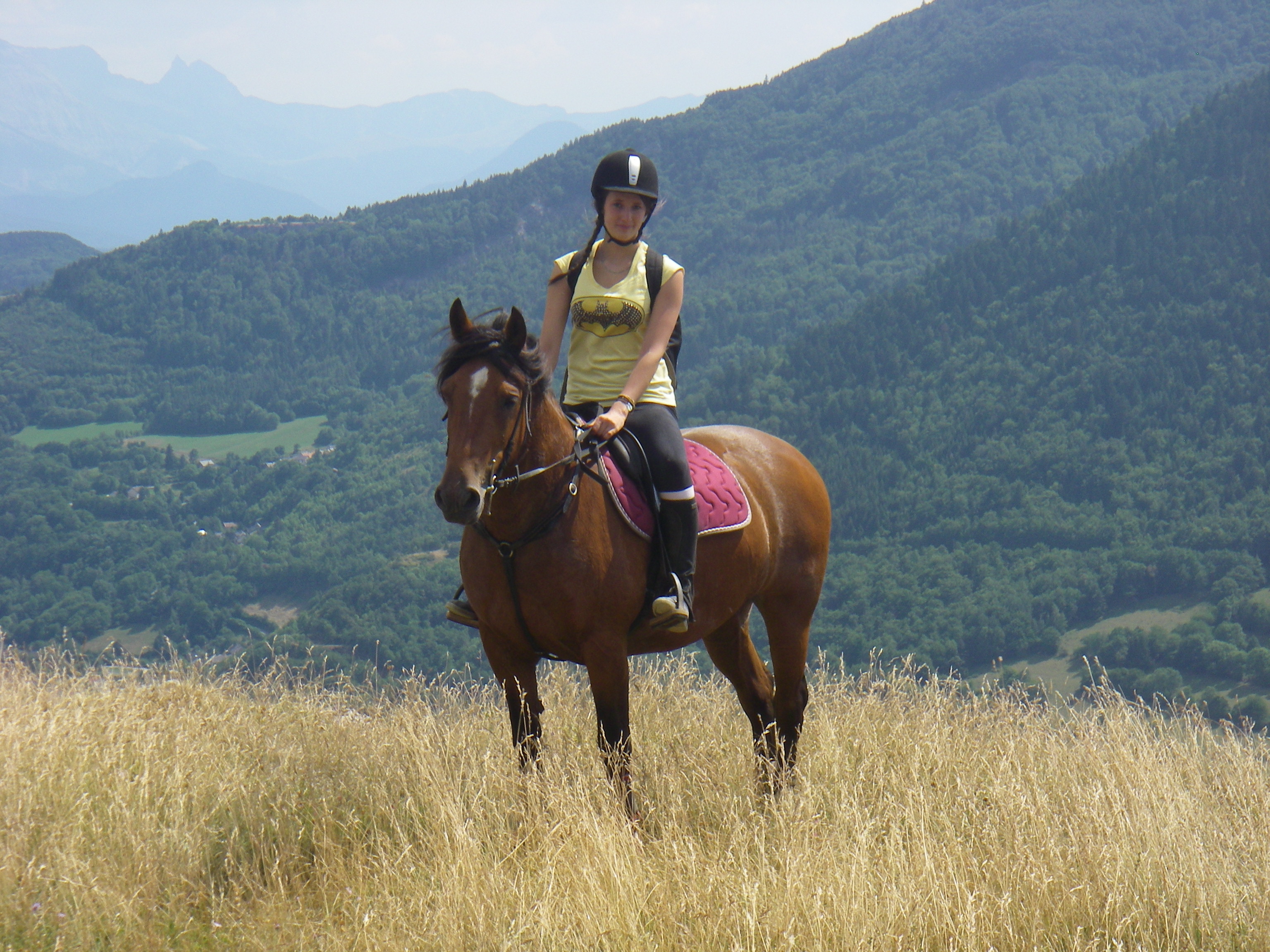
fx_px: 4182
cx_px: 635
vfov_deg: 13.0
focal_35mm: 114
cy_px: 476
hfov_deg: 17.3
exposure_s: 1/160
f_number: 8
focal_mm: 18.9
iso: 64
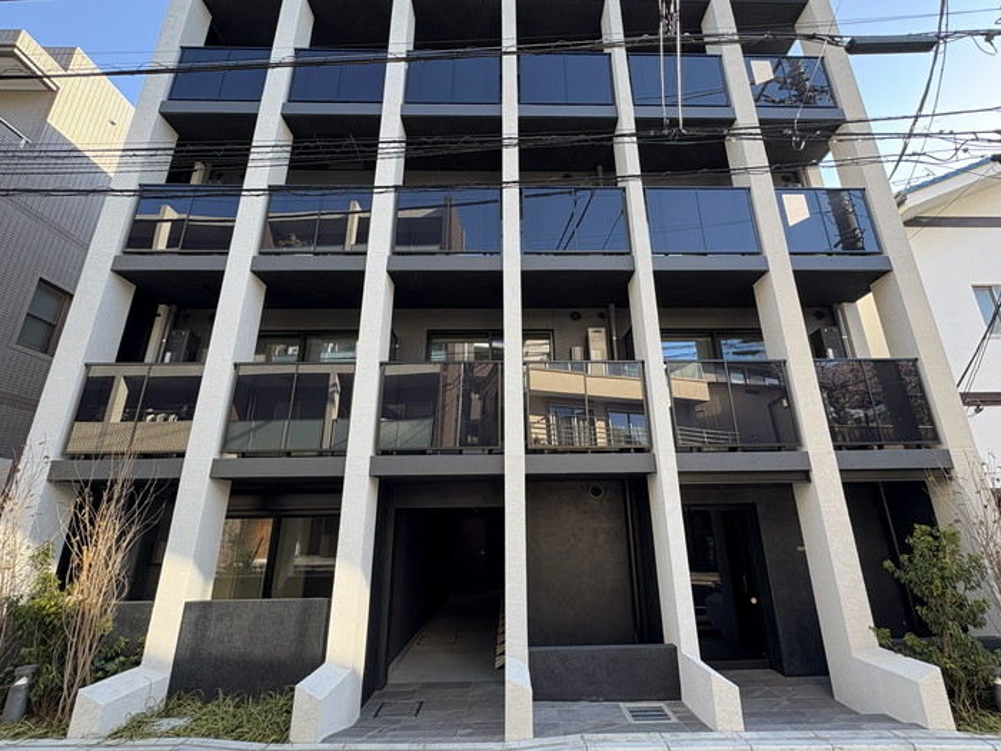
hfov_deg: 94.4
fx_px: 463
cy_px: 372
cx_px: 522
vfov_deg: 78.1
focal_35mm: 16
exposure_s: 1/99
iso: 40
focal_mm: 2.22
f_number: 2.2
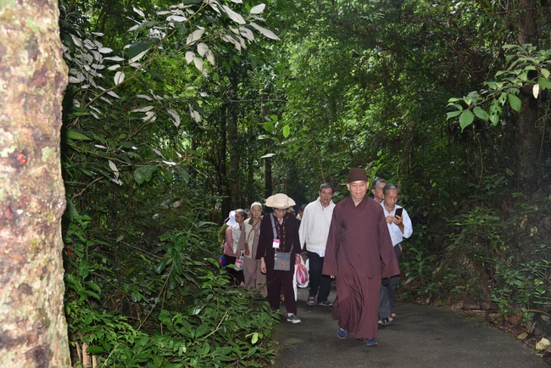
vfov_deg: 42.4
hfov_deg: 60.3
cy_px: 184
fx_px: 475
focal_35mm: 31
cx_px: 276
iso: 640
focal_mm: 31
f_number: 4.5
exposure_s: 1/60
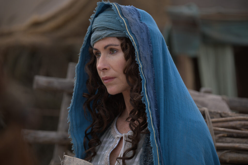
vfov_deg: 9.3
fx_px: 1013
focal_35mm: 147
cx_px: 124
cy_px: 82
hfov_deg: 14.0
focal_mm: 98.2
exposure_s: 1/320
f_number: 3.2
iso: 250
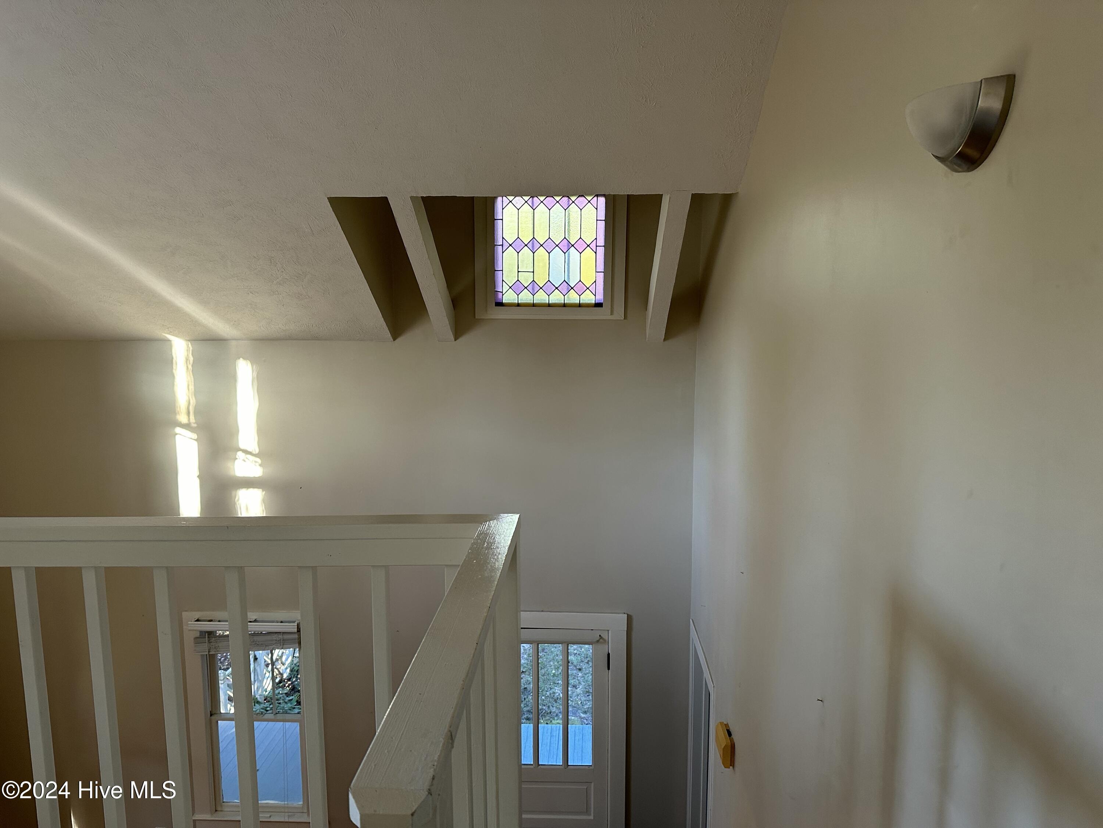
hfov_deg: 71.6
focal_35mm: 24
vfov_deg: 56.8
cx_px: 552
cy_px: 414
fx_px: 765
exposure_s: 1/60
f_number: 1.78
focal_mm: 6.86
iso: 200
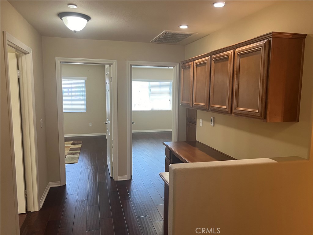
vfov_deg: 53.1
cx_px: 156
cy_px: 118
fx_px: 235
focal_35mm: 26
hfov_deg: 67.3
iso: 100
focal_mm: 5.7
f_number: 1.5
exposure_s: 1/60
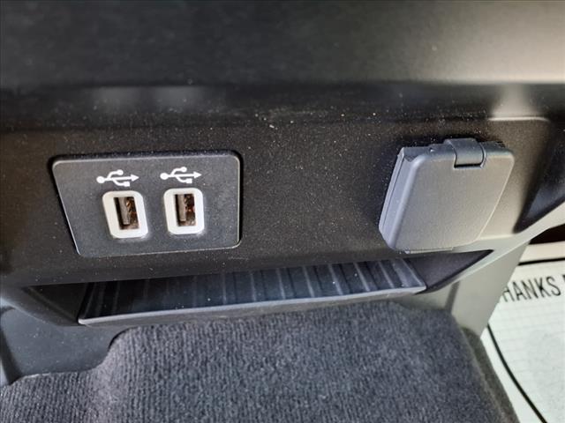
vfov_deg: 51.4
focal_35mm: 27
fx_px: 441
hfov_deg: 65.3
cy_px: 212
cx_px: 282
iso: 500
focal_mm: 3.58
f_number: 1.9
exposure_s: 1/20
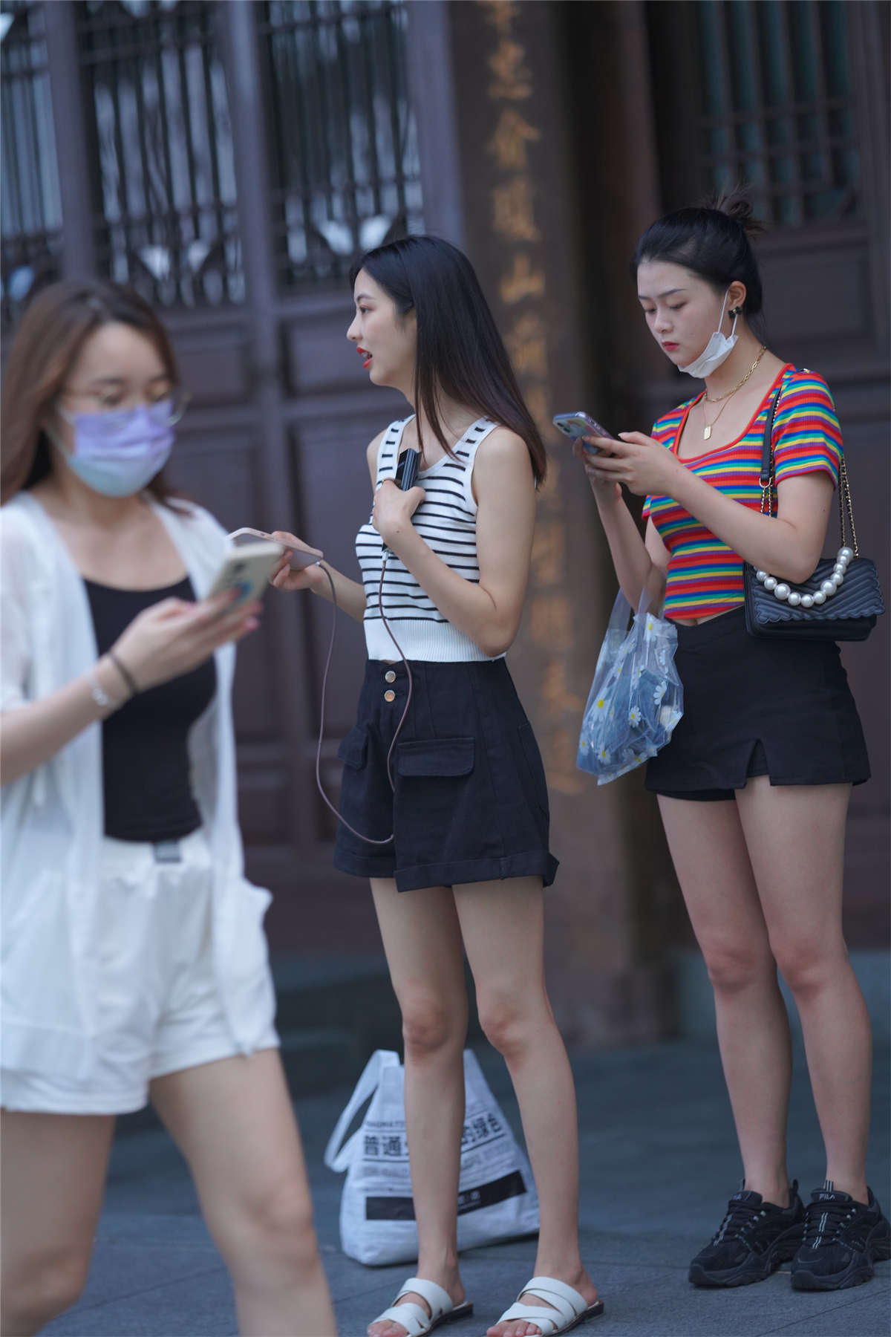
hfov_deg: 10.2
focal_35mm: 135
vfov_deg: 15.2
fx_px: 5011
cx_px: 446
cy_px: 668
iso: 1000
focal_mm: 135
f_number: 2.2
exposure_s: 1/250
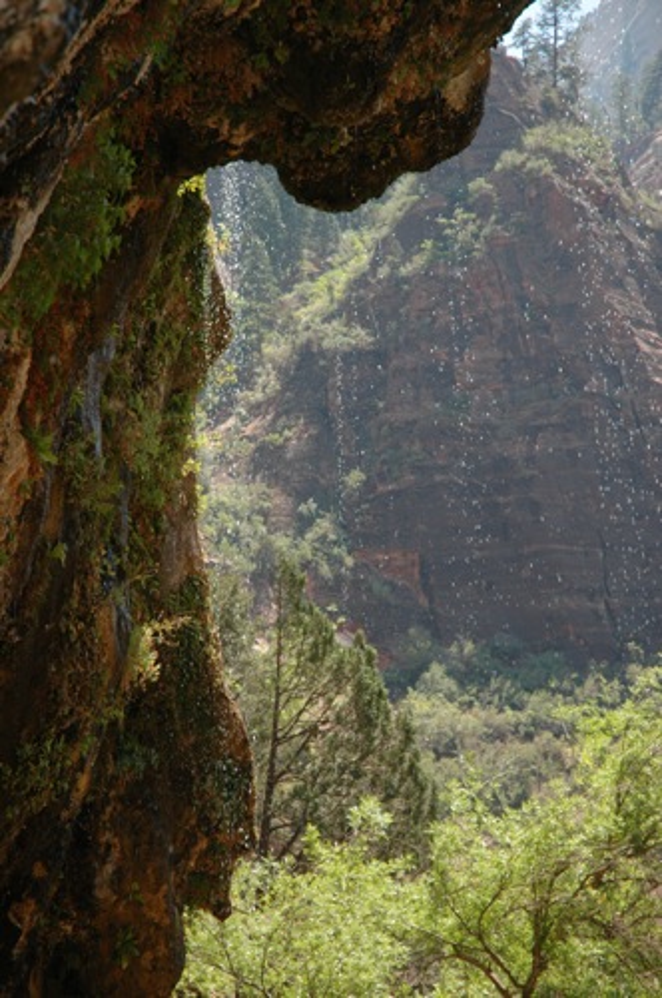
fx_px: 2904
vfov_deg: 19.5
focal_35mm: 105
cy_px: 499
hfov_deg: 13.0
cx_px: 331
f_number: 5
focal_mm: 70
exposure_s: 1/500
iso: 200
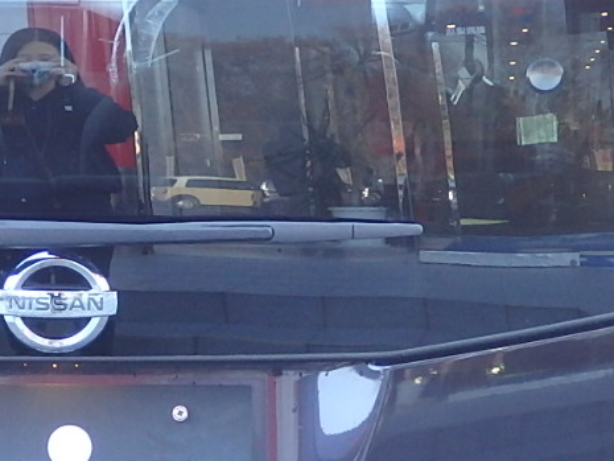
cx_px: 71
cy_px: 382
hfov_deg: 11.9
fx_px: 2927
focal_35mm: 165
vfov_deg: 9.0
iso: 200
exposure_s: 1/40
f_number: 3.7
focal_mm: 7.3
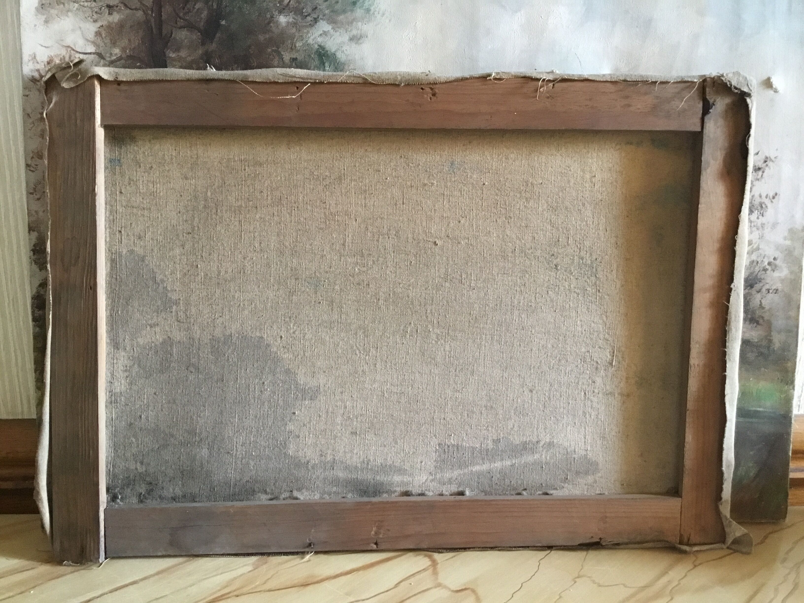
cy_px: 302
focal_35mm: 31
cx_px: 402
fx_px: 720
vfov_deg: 45.4
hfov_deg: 58.4
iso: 250
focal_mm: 3.3
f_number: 2.4
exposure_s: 1/33
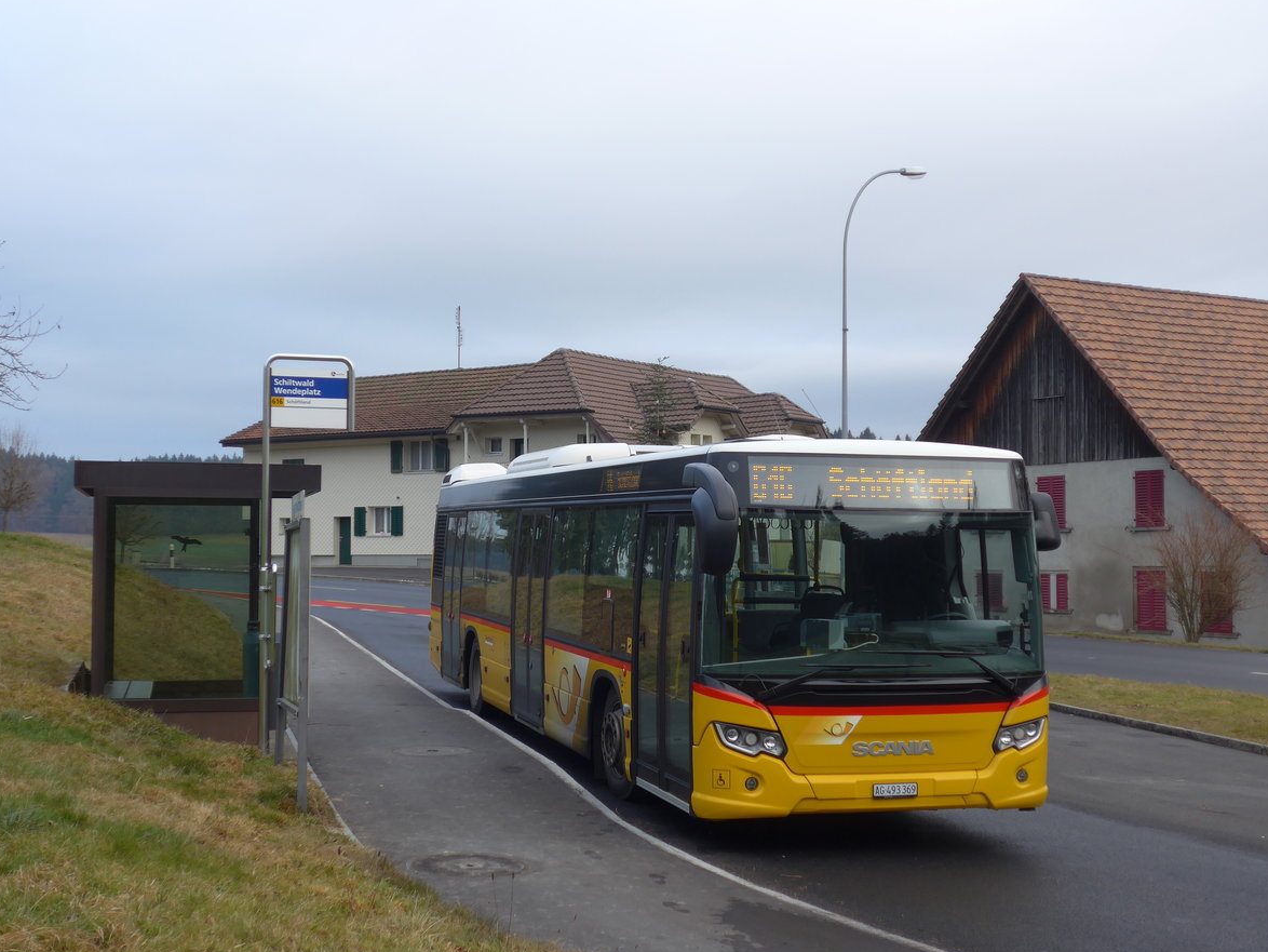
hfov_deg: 40.4
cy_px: 482
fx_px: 1722
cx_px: 626
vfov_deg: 30.9
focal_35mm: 47
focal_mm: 9.5
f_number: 3
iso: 80
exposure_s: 1/250
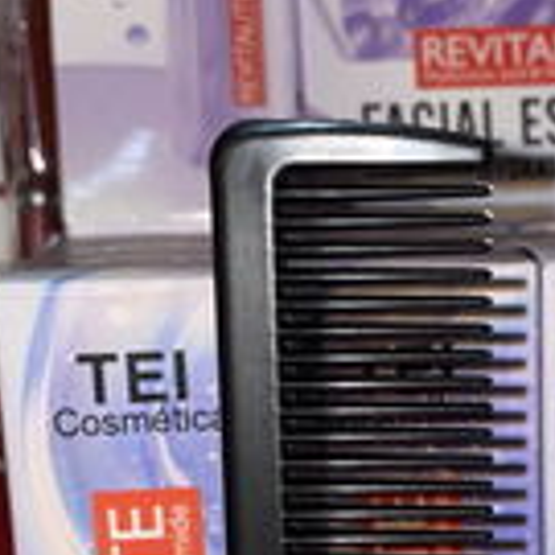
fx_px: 1651
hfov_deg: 18.9
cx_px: 428
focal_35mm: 91
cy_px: 619
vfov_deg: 18.3
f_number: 1.6
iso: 40
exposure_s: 1/20
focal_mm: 4.2
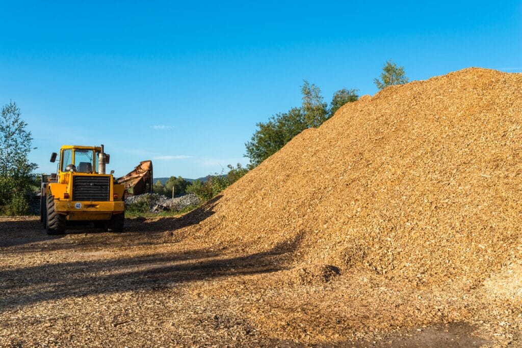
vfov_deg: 37.9
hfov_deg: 54.4
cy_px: 174
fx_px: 508
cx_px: 261
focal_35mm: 35
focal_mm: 35
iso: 200
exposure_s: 1/160
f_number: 11
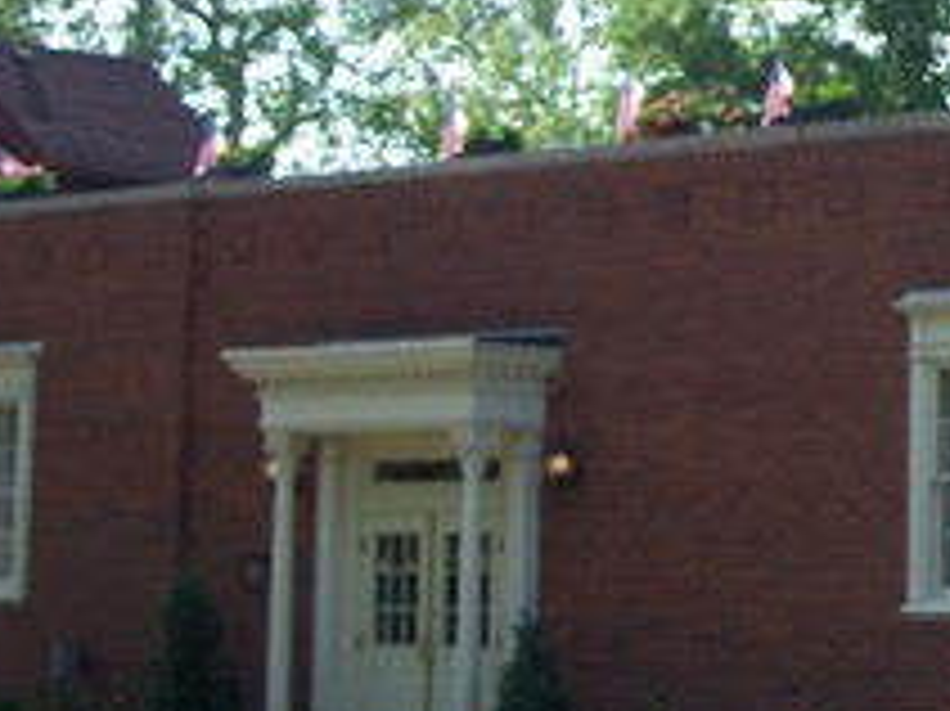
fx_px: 3374
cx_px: 1360
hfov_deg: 15.0
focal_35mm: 123
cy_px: 83
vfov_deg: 12.0
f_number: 2.8
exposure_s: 1/500
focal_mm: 7.8
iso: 64
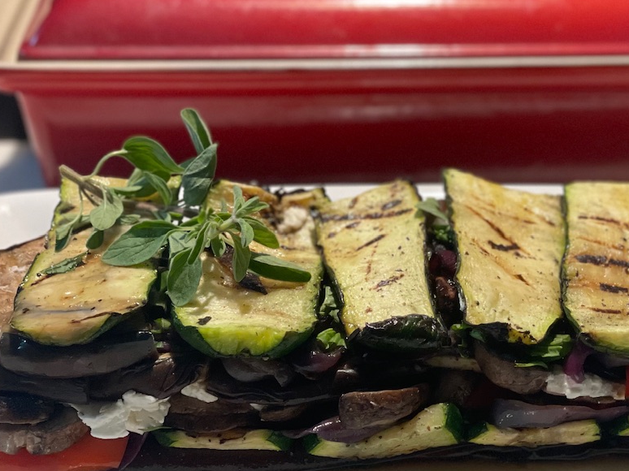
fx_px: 1562
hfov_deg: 22.6
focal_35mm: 86
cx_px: 457
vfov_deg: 17.2
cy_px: 266
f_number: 2
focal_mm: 6
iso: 250
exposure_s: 1/120
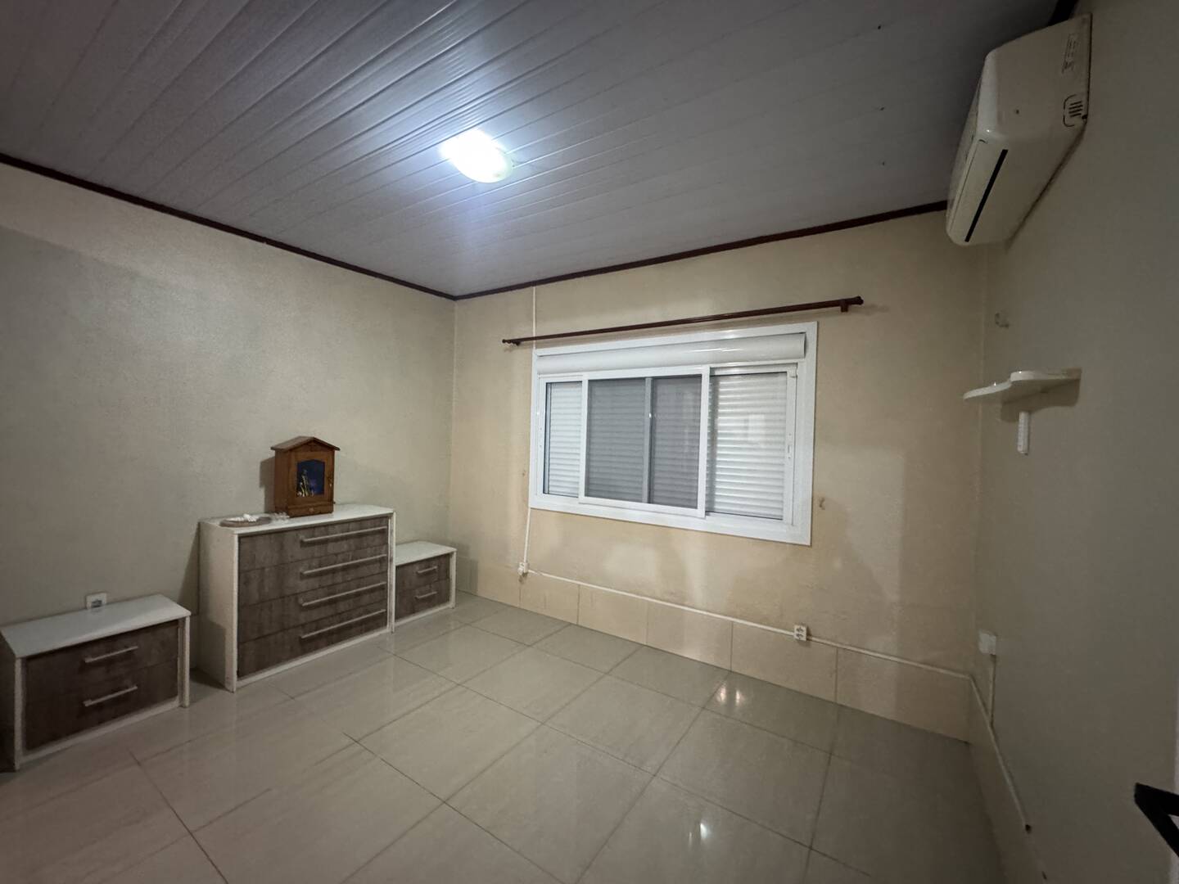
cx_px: 590
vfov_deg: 85.7
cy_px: 442
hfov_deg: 102.1
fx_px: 477
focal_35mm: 14
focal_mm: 2.22
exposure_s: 1/40
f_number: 2.2
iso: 800
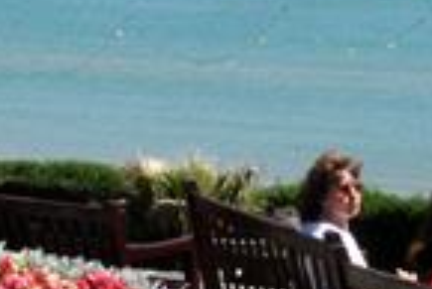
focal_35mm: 180
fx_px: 2156
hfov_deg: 11.4
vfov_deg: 7.3
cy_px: -322
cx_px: 173
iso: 400
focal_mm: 17
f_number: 16
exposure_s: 1/250
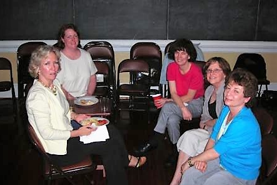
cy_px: 85
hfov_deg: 48.5
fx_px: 308
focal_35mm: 40
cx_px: 138
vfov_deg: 33.4
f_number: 3.2
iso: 91
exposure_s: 1/60.1
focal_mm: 6.3
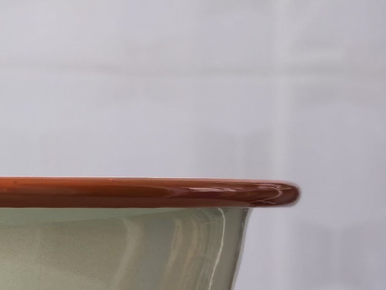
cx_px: -227
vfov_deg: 7.5
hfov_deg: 9.8
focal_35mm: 195
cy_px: 377
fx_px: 2174
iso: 80
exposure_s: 1/100
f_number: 2
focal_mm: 5.75
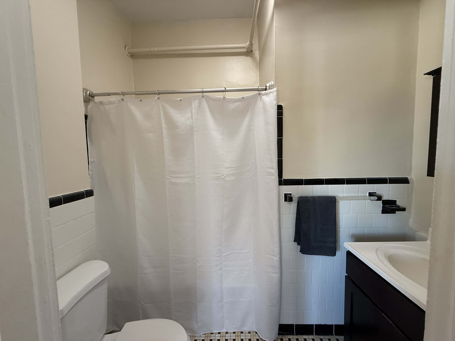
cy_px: 170
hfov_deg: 102.1
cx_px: 228
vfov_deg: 85.7
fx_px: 184
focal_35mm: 14
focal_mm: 2.22
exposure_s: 1/60
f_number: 2.2
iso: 250
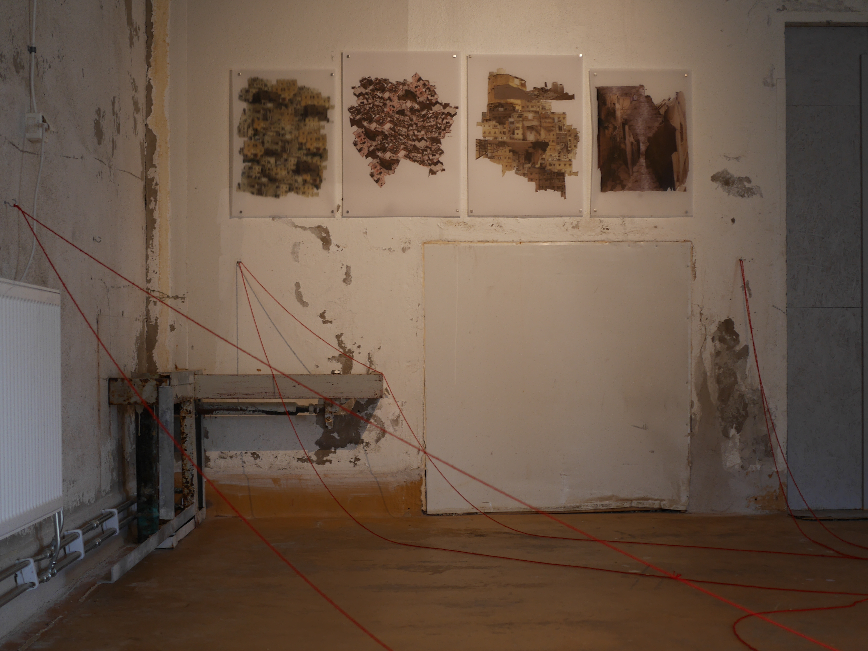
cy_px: 366
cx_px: 427
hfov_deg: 33.2
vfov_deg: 25.2
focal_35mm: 58
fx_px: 1455
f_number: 1.8
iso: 200
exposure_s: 1/80
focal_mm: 25
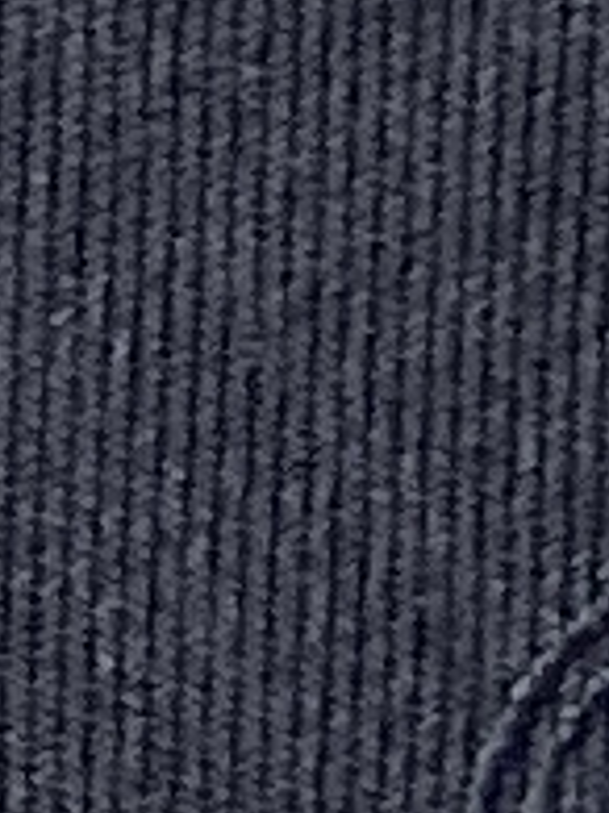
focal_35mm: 135
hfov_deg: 10.9
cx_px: 534
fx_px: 3170
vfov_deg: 13.8
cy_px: 1174
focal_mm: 4.25
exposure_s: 1/121
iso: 125
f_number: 1.8
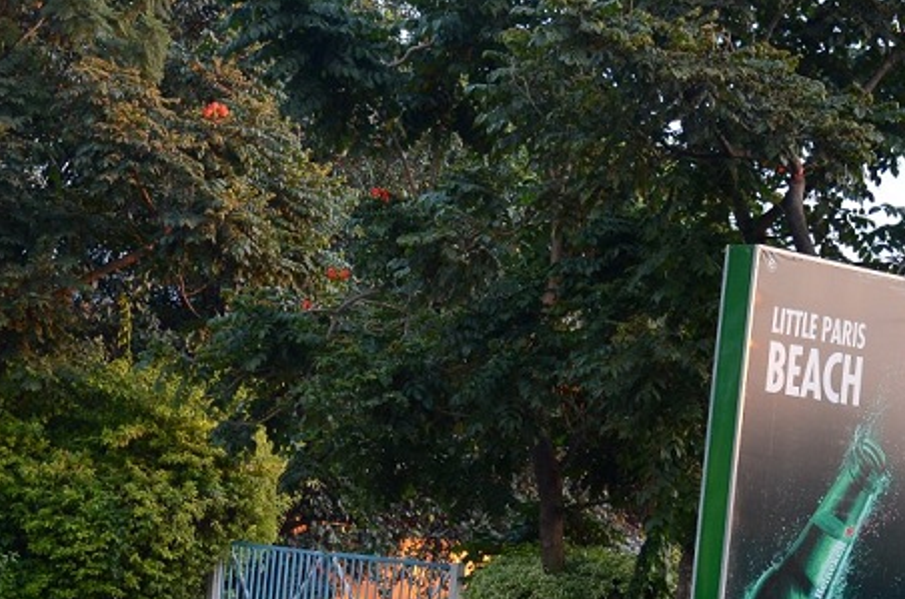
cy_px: 428
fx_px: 2332
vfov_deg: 14.6
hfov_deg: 21.9
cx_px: 340
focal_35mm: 93
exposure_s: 1/80
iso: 500
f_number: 4.5
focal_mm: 40
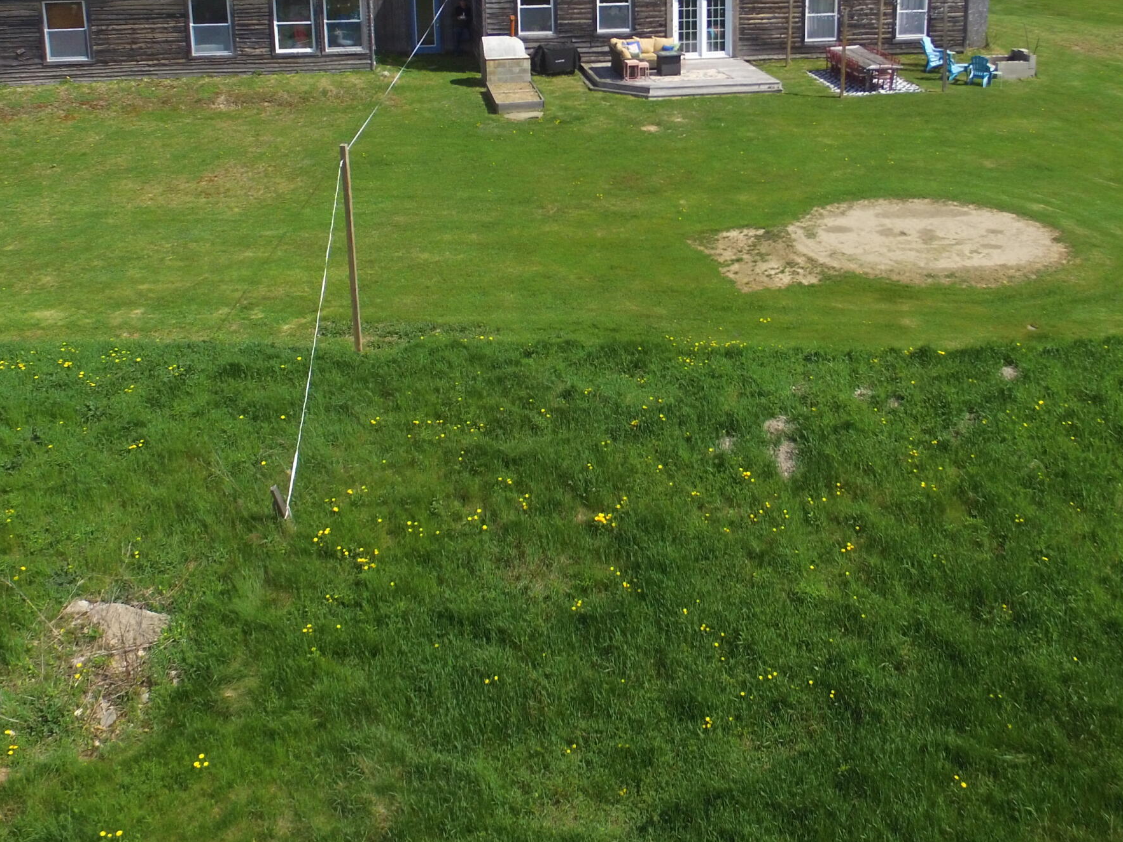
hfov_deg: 53.7
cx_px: 658
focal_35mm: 34
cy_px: 134
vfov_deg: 39.6
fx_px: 1103
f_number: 2.8
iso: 100
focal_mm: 3.61
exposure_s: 1/1175
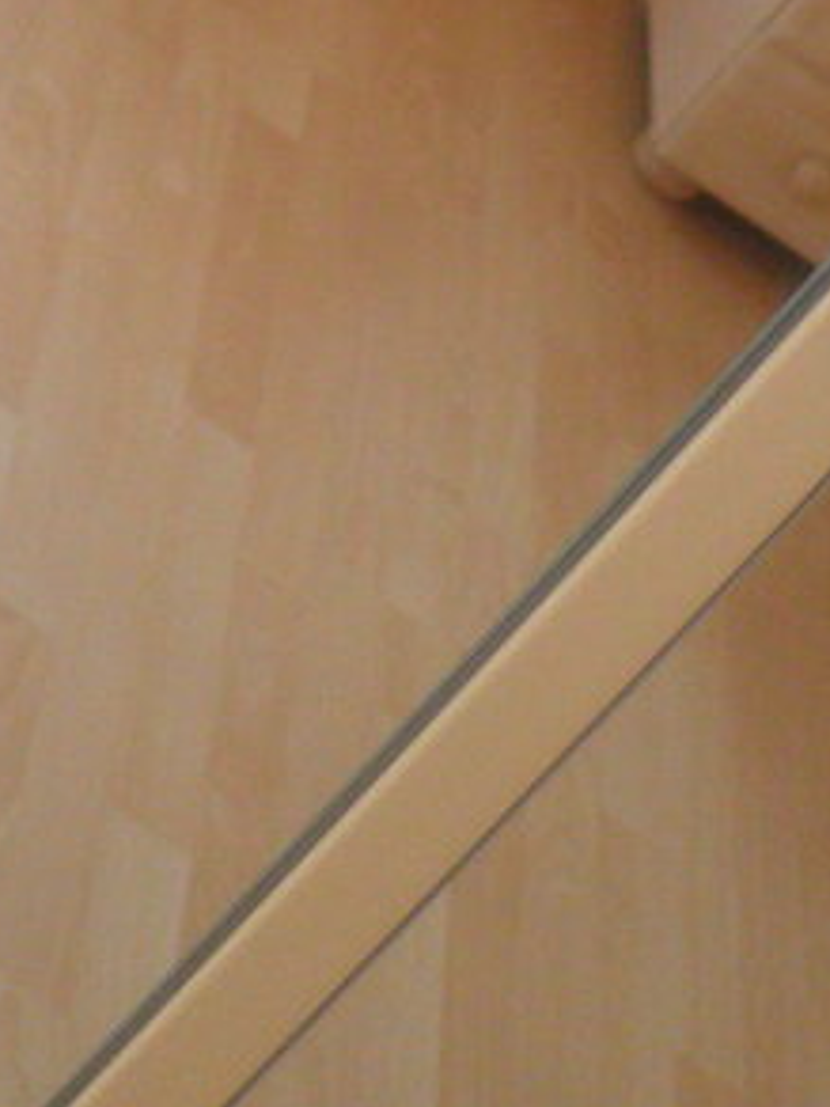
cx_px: 144
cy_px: -800
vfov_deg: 16.0
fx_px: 3421
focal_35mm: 107
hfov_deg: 13.8
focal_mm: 4.7
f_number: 2.8
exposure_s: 1/30
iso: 160
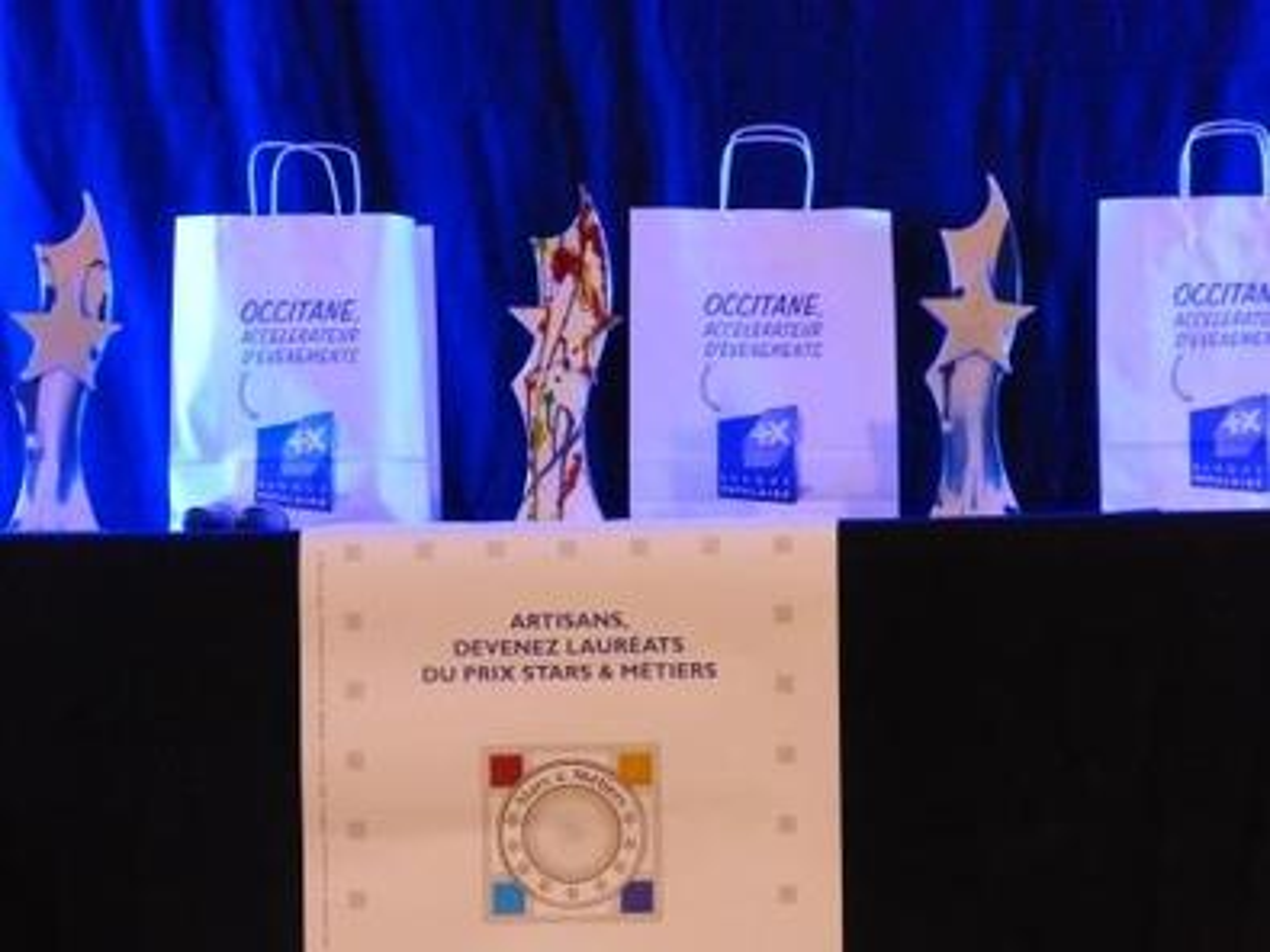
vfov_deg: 6.8
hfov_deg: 9.0
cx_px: 635
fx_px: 8032
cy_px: 476
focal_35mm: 219
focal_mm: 39.5
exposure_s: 1/60
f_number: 4
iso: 1600
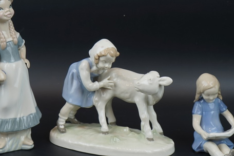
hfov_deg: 25.1
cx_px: 116
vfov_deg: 16.8
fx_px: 526
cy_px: 61
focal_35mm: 81
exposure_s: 1/80
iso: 100
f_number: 5.6
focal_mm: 41
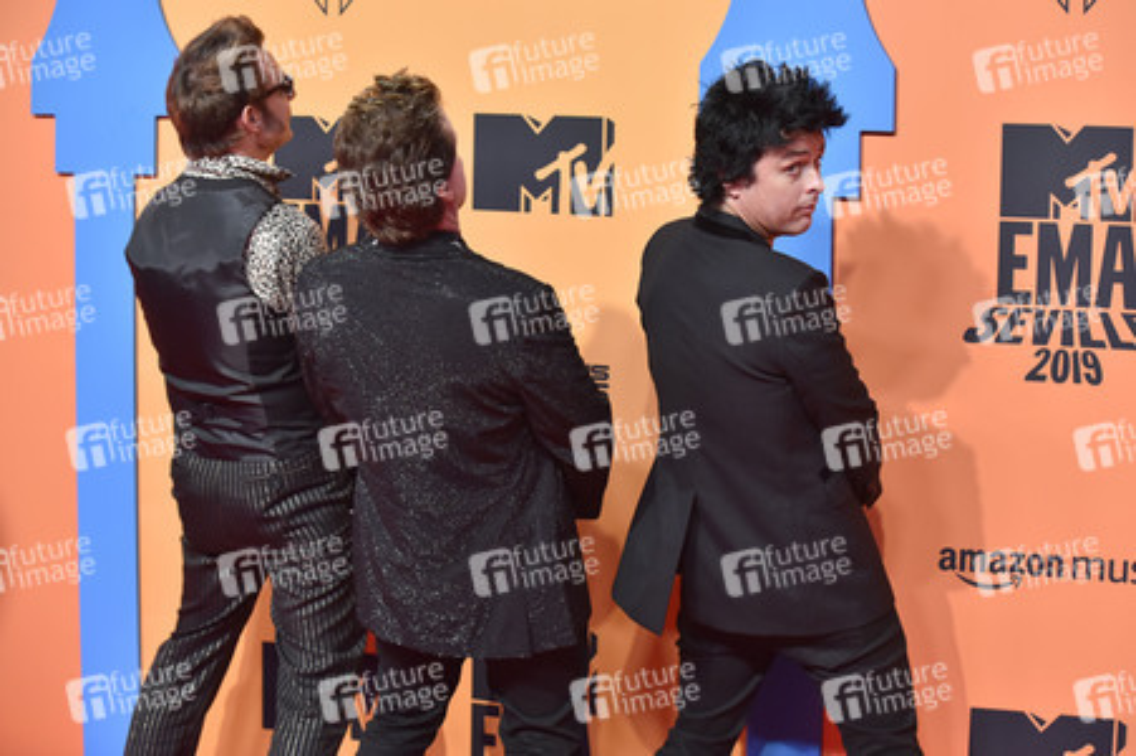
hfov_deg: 25.4
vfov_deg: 17.0
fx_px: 2523
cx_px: 568
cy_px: 378
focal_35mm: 80
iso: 2500
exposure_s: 1/320
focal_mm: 80
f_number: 3.5
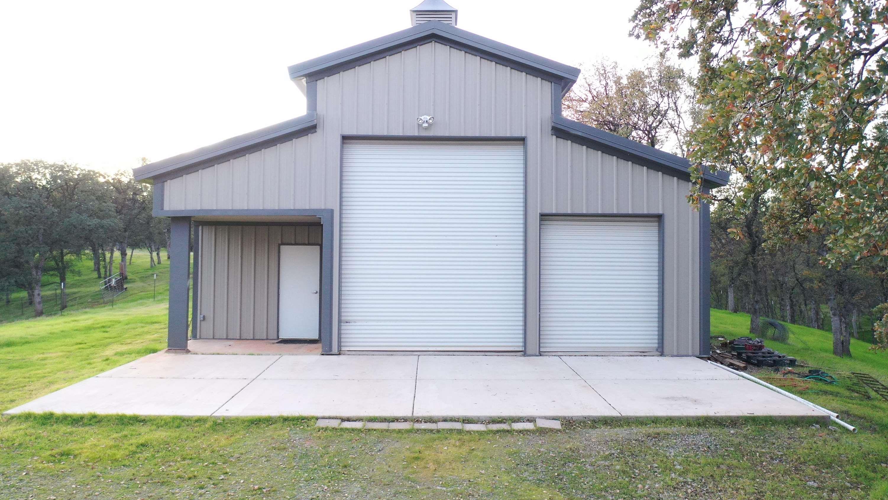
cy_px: 237
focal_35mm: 30
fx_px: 706
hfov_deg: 64.3
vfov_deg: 38.9
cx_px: 445
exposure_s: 1/15
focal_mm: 10.26
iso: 800
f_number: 2.8
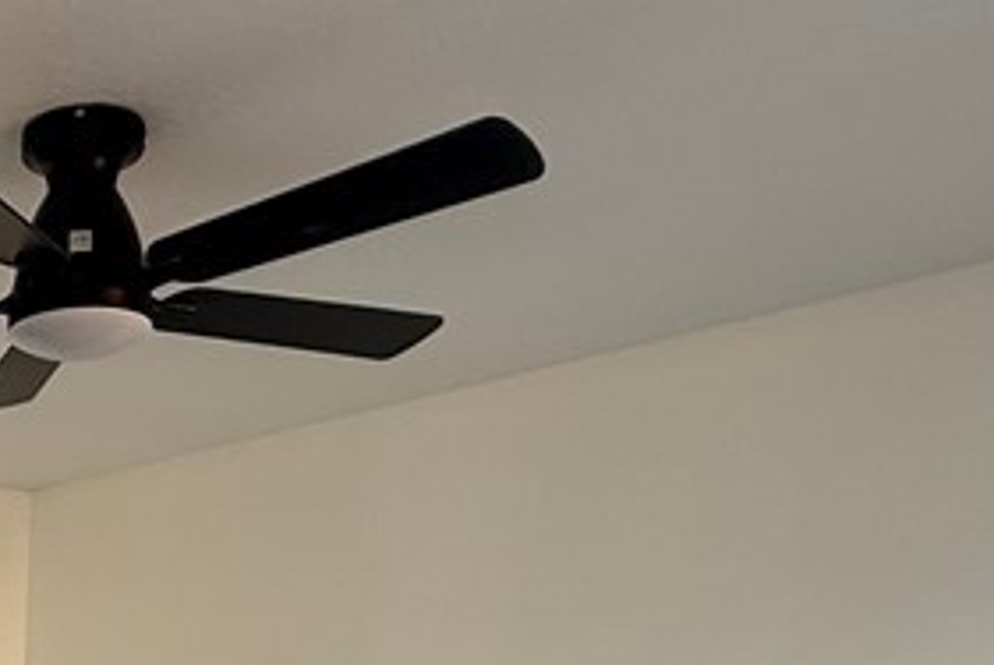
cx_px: -156
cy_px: 990
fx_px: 1465
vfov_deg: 21.5
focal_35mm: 53
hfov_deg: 32.1
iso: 100
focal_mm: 2.22
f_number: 2.2
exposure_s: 1/99
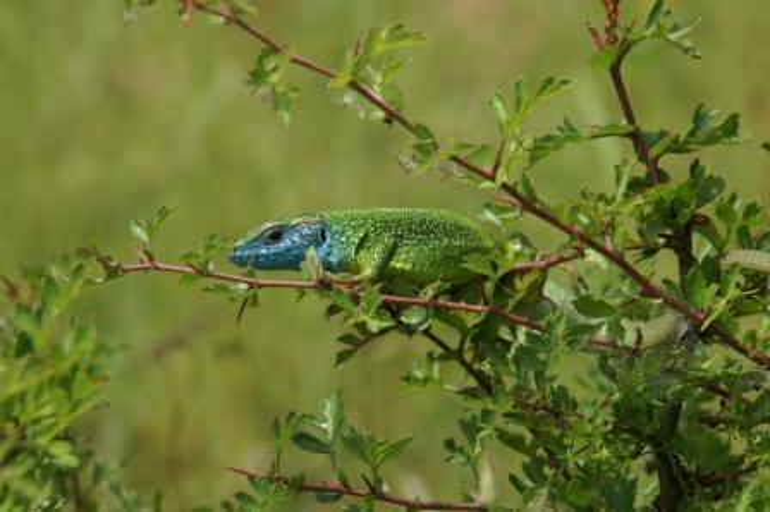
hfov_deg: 4.6
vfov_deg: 3.1
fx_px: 9618
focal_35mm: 450
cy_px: 256
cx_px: 385
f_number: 10
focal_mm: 300
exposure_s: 1/200
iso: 100
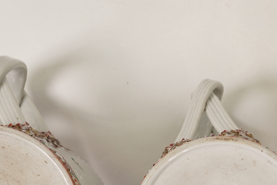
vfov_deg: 10.4
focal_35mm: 130
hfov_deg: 15.7
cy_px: 211
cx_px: 196
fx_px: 1000
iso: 400
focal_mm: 51
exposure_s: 1/125
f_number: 13
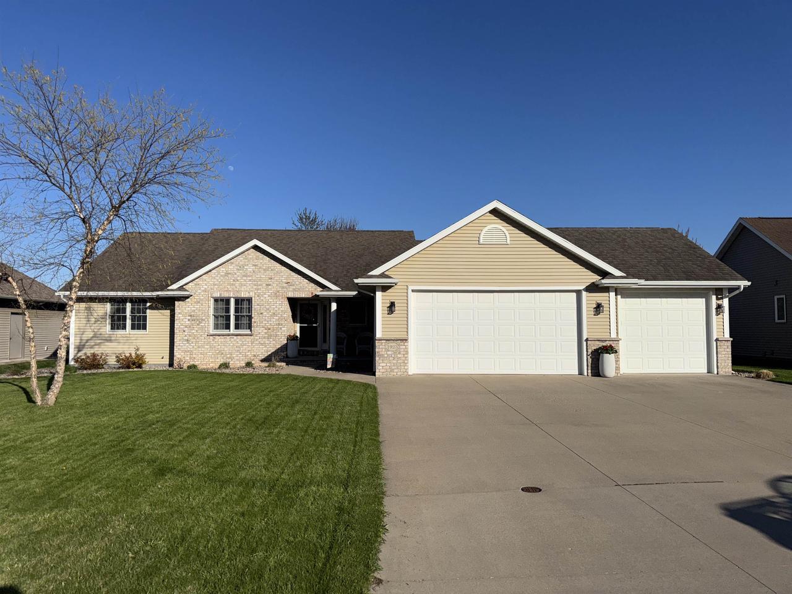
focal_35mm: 24
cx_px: 396
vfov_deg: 56.8
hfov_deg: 71.6
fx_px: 549
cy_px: 297
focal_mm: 6.76
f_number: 1.78
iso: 50
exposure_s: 1/15152
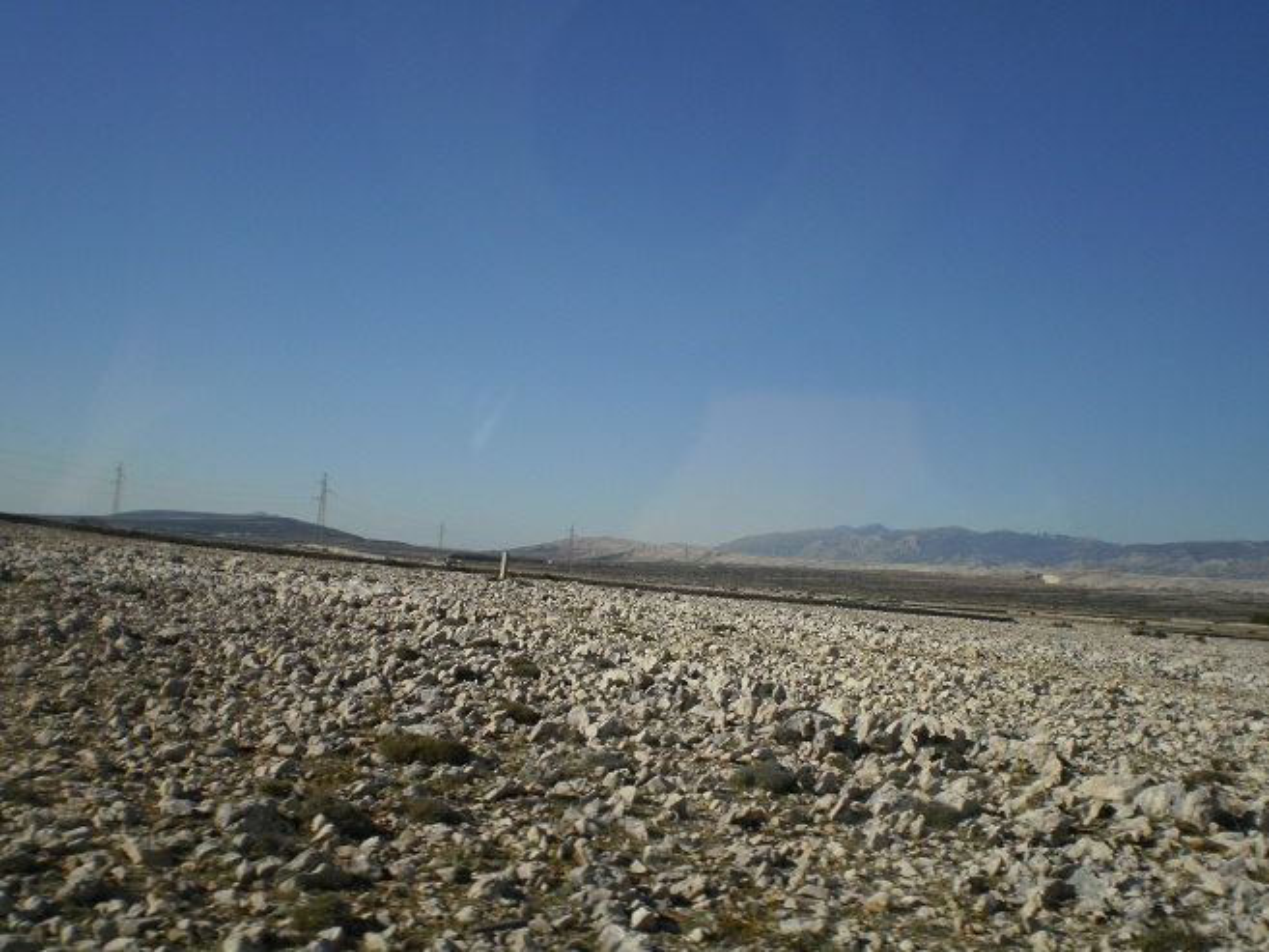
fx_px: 1320
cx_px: 634
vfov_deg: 39.7
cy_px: 476
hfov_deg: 51.3
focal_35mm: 36
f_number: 4.6
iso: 100
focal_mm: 6.3
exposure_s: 1/1000
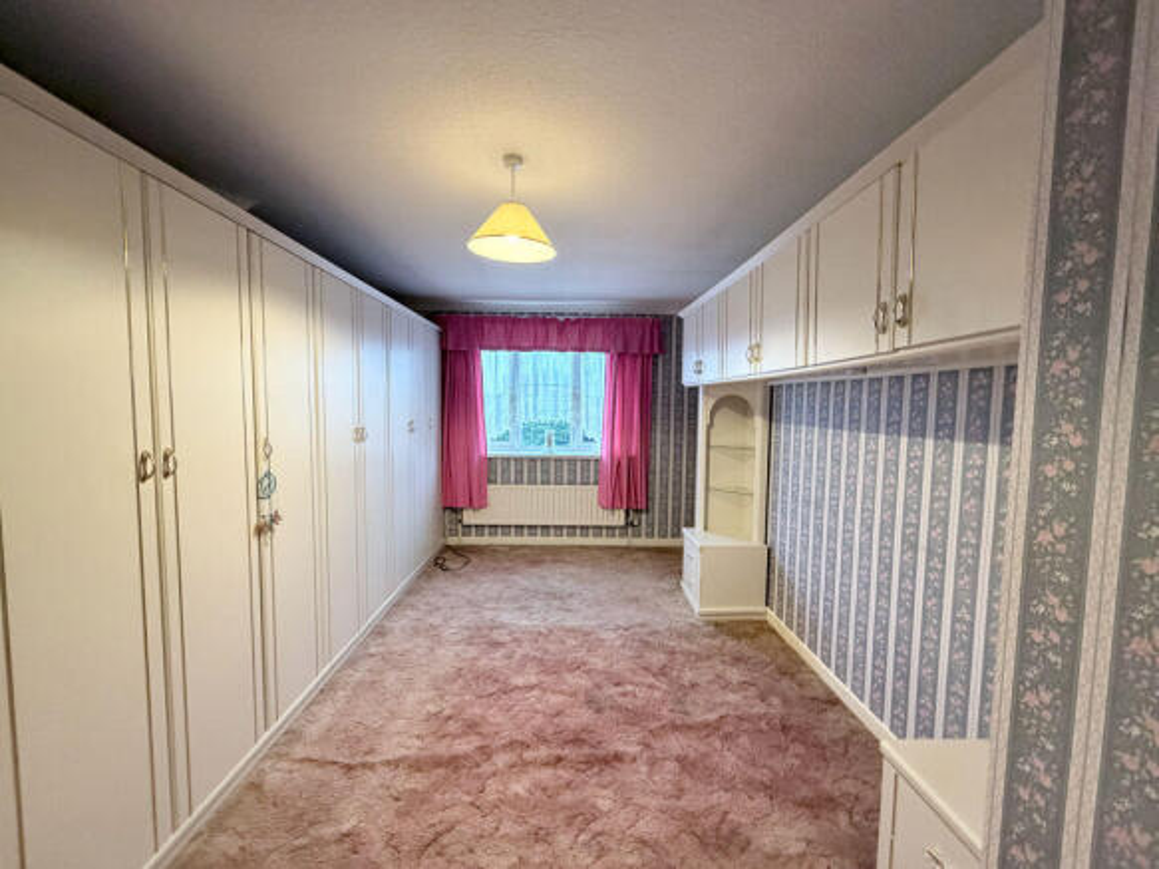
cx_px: 580
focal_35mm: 14
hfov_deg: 102.1
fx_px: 469
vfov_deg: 85.7
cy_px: 434
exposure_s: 1/60
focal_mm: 2.22
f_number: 2.2
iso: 640
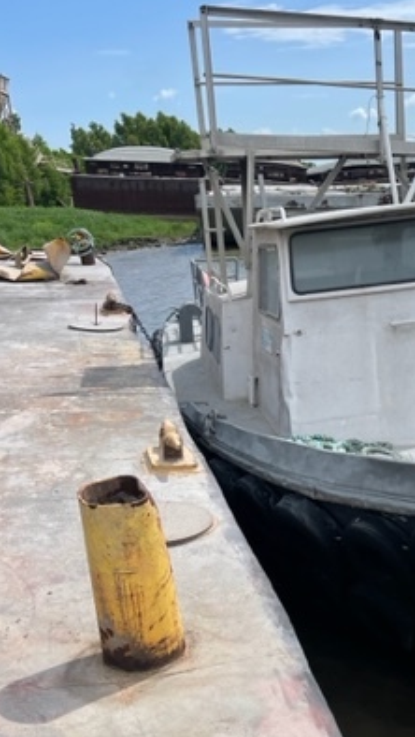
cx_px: 411
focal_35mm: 46
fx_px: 899
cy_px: 537
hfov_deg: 24.8
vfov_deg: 43.4
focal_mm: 5.1
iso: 32
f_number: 1.6
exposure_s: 1/3922
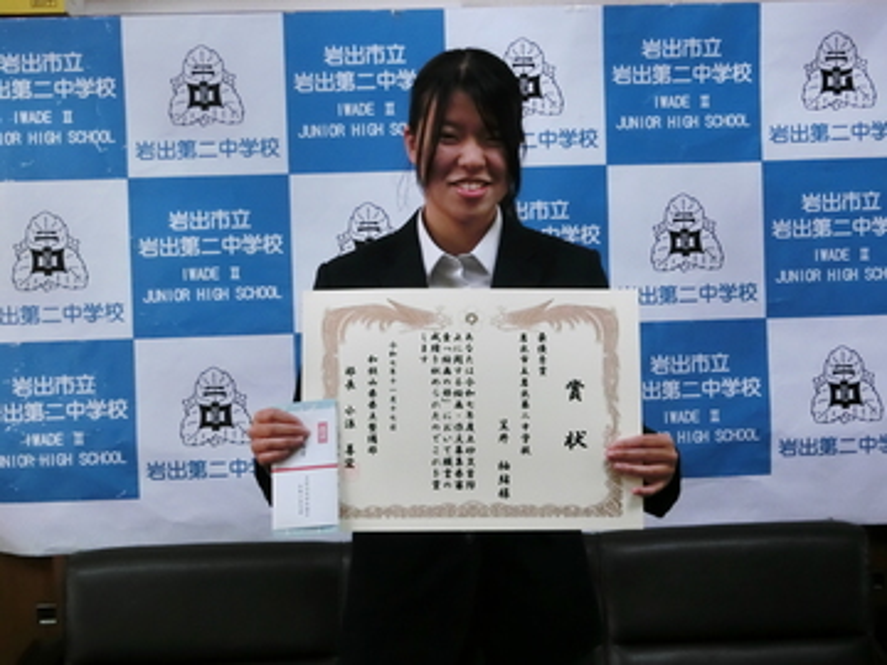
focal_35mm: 52
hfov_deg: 36.8
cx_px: 444
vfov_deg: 28.0
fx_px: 1332
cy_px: 332
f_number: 4.7
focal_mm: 9.3
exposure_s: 1/250
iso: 800
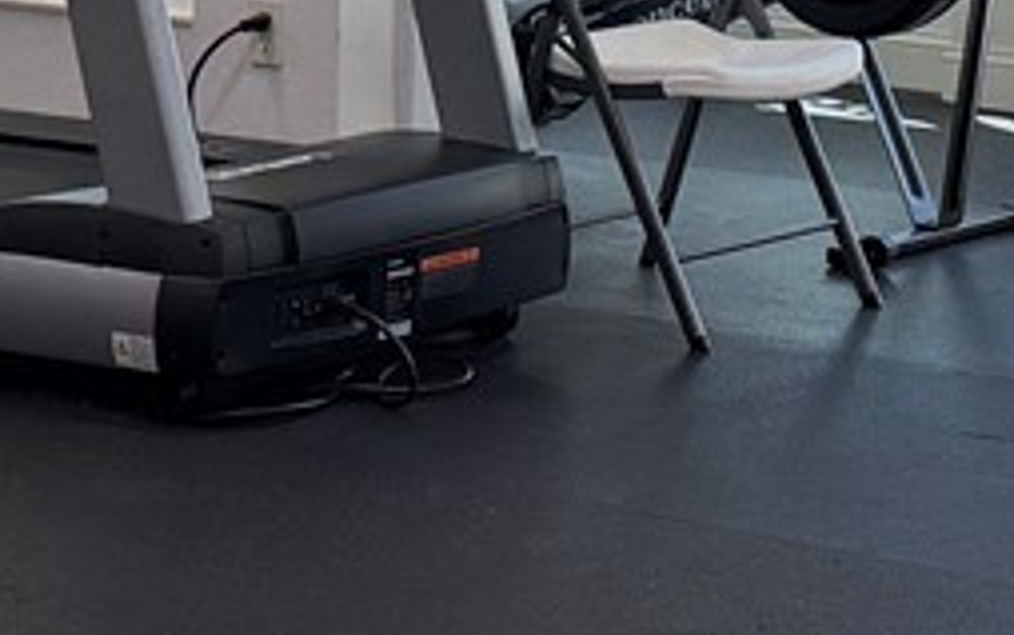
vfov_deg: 7.9
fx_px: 4424
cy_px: -519
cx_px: 1070
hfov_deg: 12.9
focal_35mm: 160
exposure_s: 1/277
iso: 80
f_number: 1.78
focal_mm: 6.76
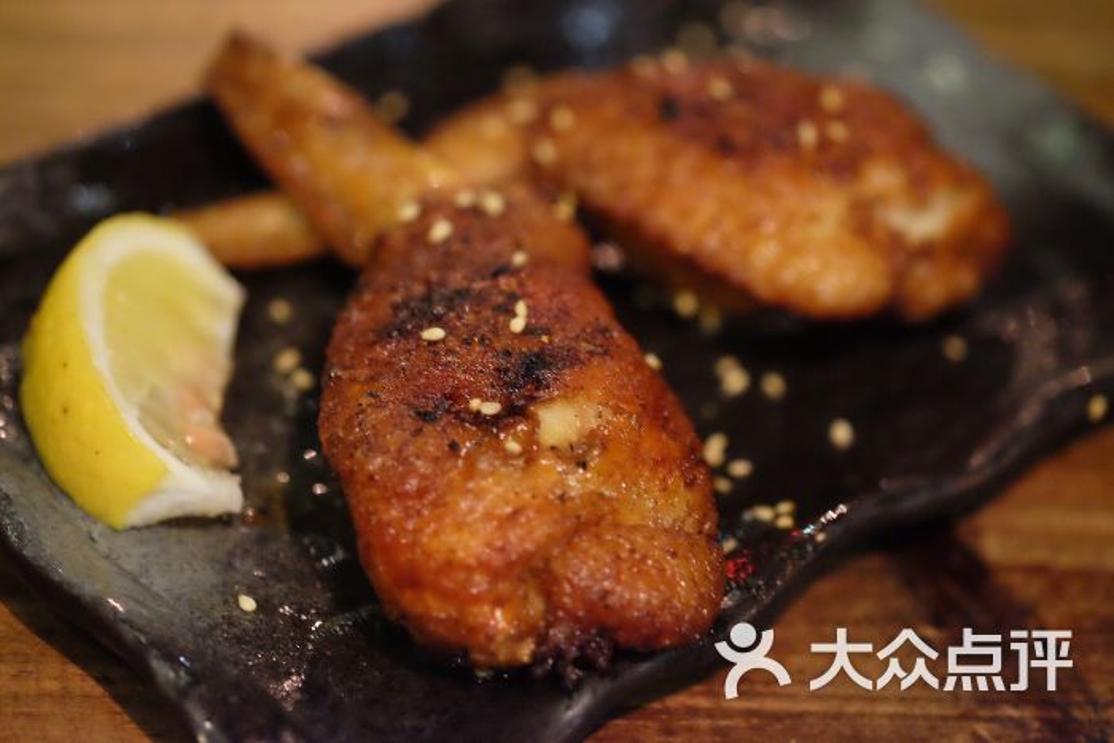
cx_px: 557
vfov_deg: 15.2
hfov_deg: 22.6
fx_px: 2785
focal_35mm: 90
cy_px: 372
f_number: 2.4
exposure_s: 1/28
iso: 6400
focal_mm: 60
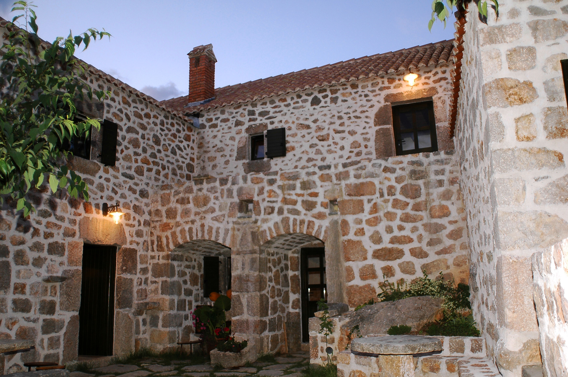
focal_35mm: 30
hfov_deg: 62.0
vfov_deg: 43.5
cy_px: 188
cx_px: 284
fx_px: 473
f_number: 2.8
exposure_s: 1/90
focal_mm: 20
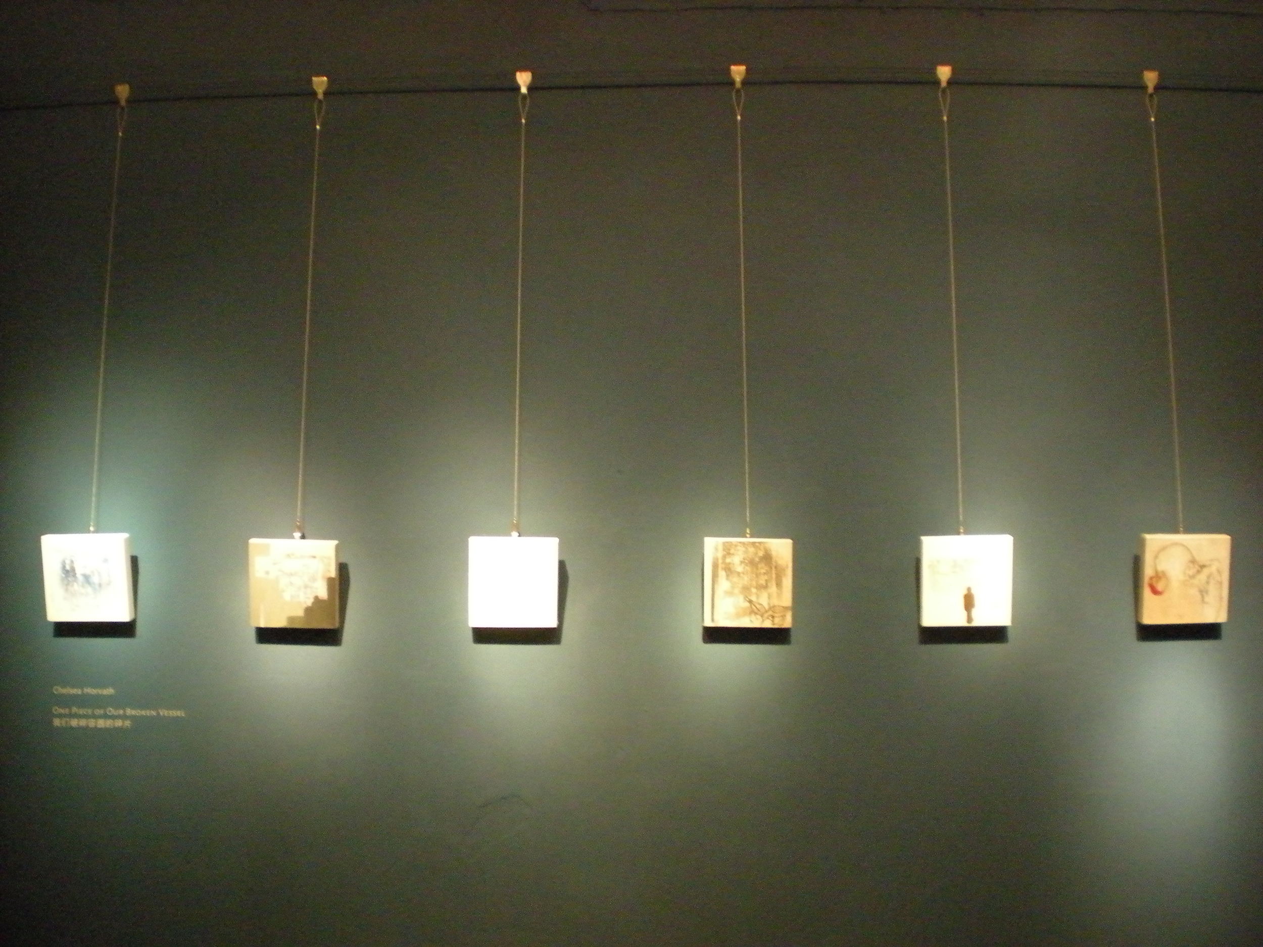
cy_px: 474
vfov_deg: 37.7
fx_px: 1386
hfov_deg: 49.0
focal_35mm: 38
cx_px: 632
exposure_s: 1/26.6
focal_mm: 6.3
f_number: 3.1
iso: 800
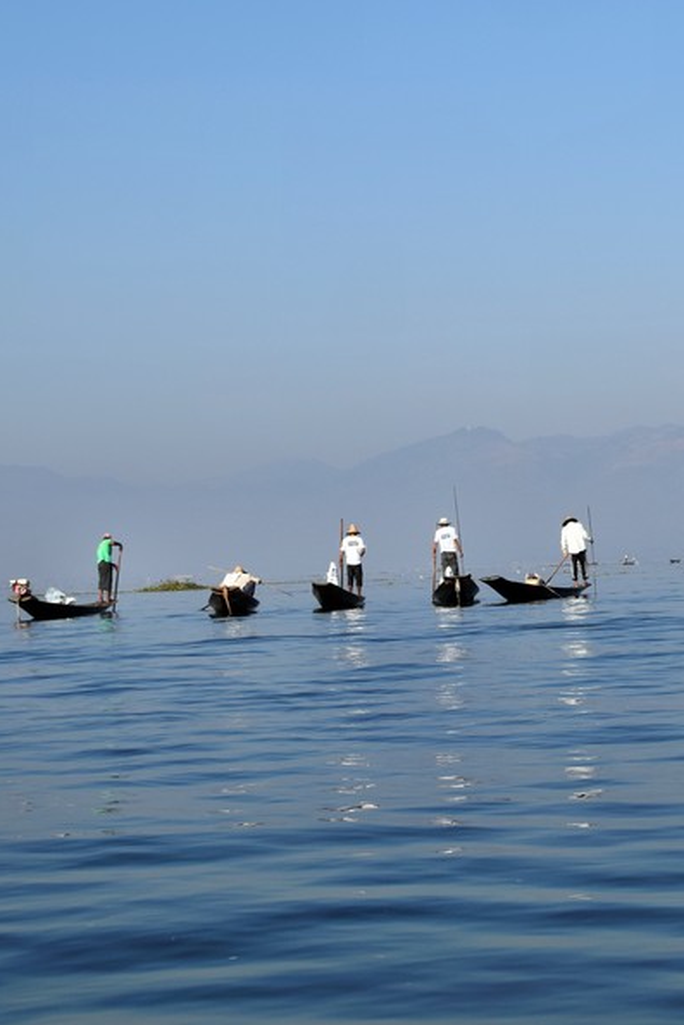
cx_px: 742
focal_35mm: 66
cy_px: 512
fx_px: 1873
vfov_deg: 30.6
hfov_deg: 19.8
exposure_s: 1/400
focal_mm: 29
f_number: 10
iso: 200
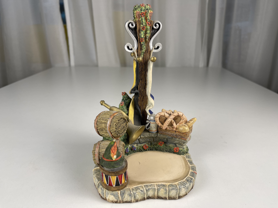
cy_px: 104
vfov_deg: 54.9
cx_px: 139
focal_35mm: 25
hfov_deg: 69.4
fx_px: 201
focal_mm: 5.1
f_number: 1.6
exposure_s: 1/107
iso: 32
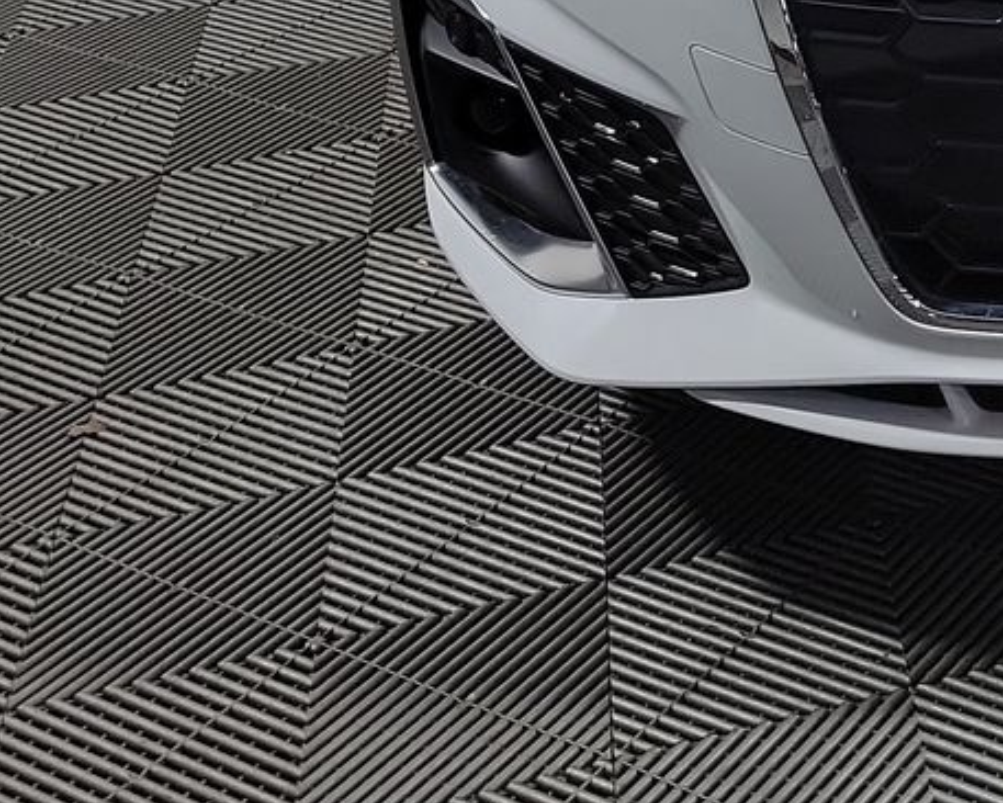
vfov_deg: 16.6
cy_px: -483
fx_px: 2435
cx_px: 1400
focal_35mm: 82
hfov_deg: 20.6
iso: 65
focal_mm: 6.7
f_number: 1.8
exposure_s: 1/59
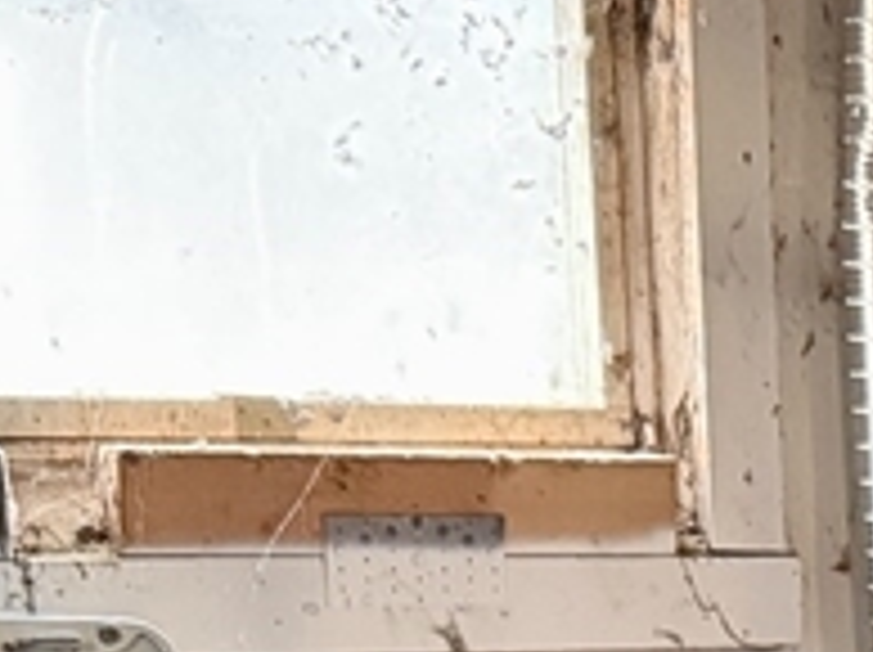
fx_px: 3199
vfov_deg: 10.4
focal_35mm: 127
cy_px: 1439
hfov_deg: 14.8
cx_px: 1148
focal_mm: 6.76
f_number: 1.78
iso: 800
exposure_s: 1/40
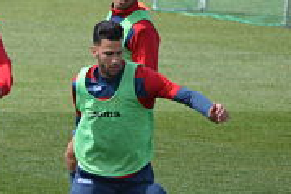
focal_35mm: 805
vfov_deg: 1.7
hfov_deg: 2.6
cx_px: 44
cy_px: 191
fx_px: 6501
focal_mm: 240
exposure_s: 1/1600
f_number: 5.3
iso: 400
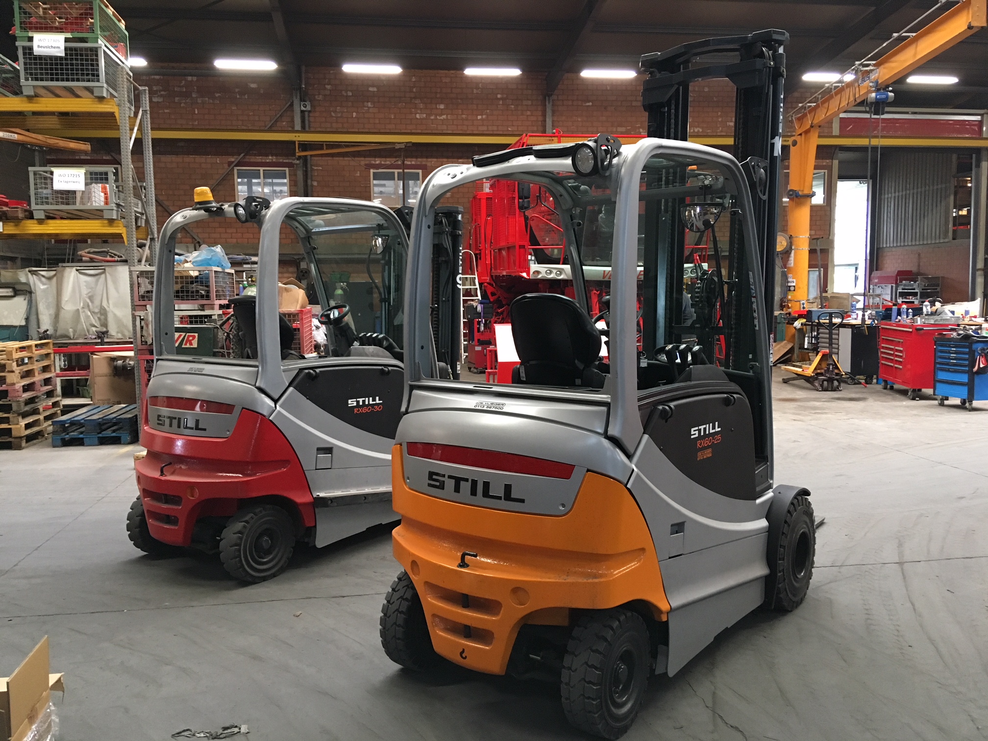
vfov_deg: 48.2
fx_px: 828
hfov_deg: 61.7
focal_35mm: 29
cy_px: 370
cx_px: 494
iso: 200
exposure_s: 1/33
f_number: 2.2
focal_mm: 4.15
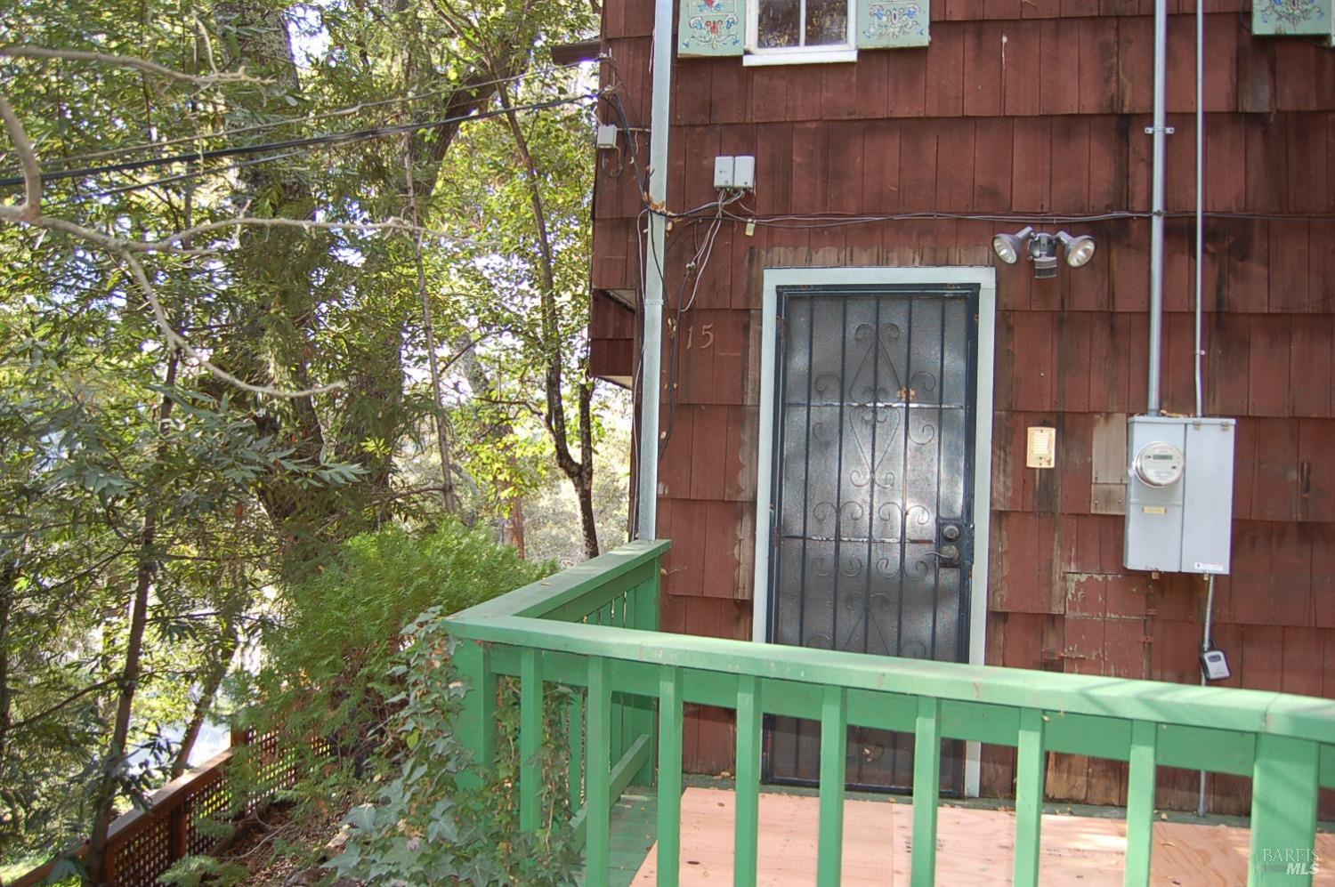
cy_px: 444
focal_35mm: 27
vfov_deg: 47.8
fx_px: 1000
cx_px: 668
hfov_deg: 67.4
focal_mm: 18
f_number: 3.5
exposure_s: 1/100
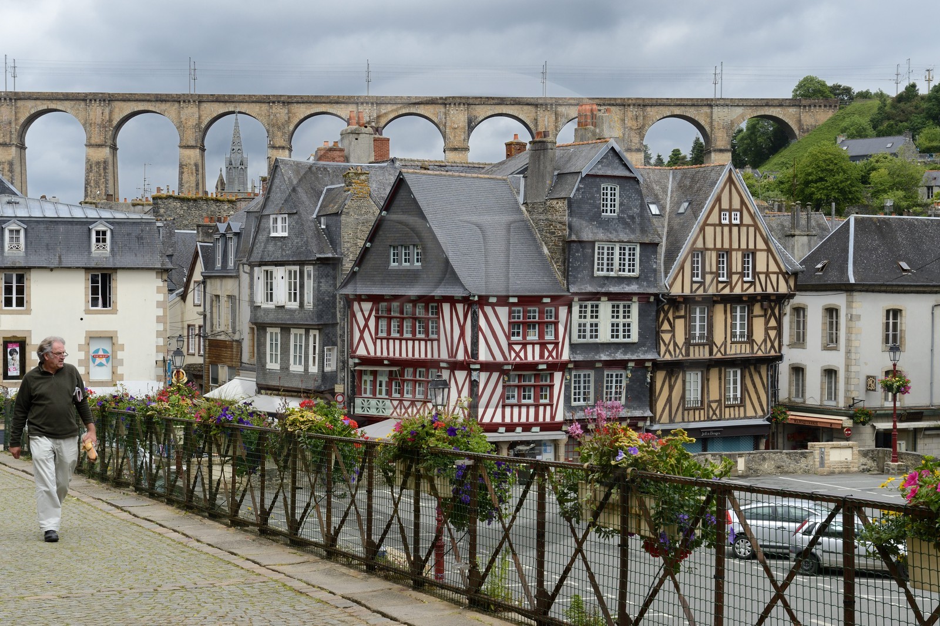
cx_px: 470
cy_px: 313
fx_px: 1827
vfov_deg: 19.4
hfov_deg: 28.8
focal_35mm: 70
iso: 400
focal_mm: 70
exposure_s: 1/200
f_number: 16
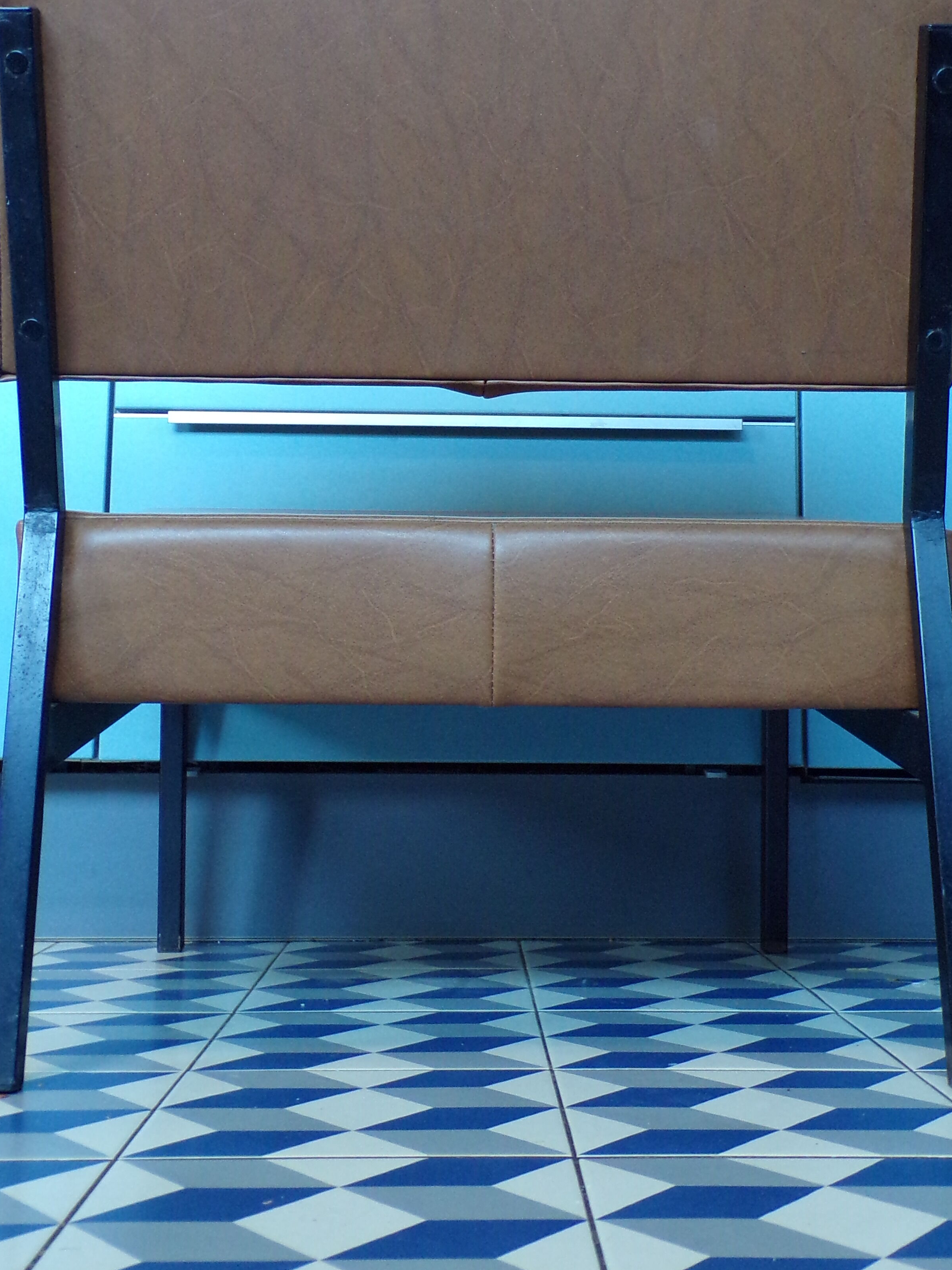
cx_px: 498
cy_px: 431
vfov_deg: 40.8
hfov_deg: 31.5
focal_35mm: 46
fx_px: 1687
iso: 309
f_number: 3.2
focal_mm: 5.8
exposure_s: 1/17
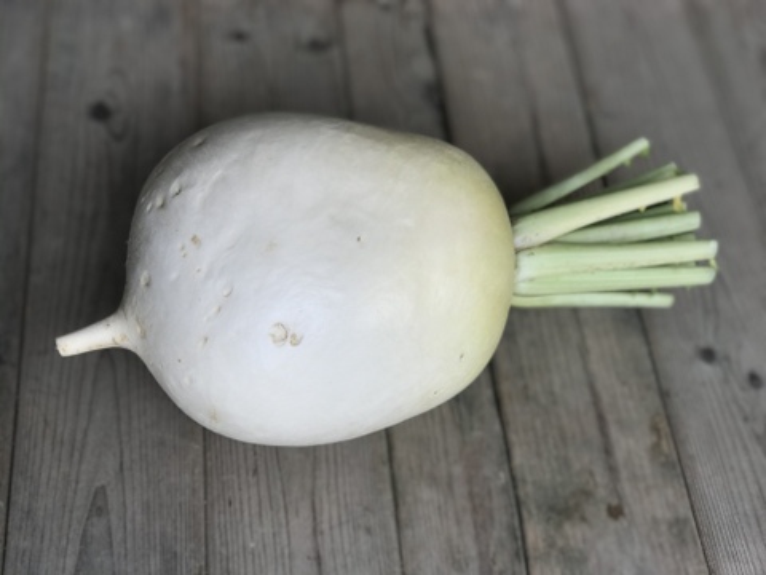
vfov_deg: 25.7
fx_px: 1261
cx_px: 383
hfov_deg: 33.8
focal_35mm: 57
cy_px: 288
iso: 20
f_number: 2.8
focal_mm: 6.6
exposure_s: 1/120
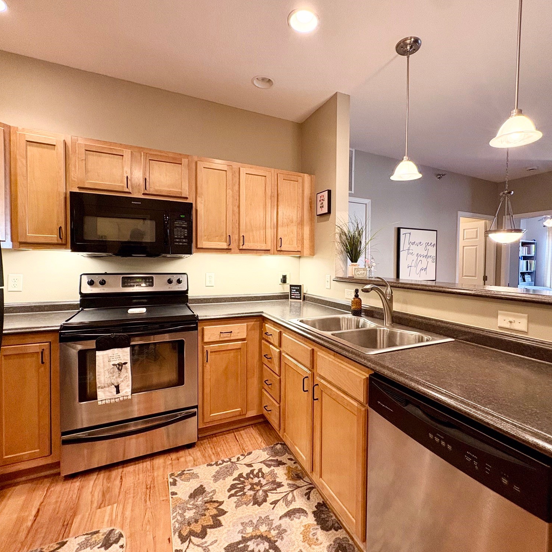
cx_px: 306
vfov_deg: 84.0
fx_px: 307
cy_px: 272
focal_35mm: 17
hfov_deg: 83.7
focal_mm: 2.22
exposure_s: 1/60
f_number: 2.2
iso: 320
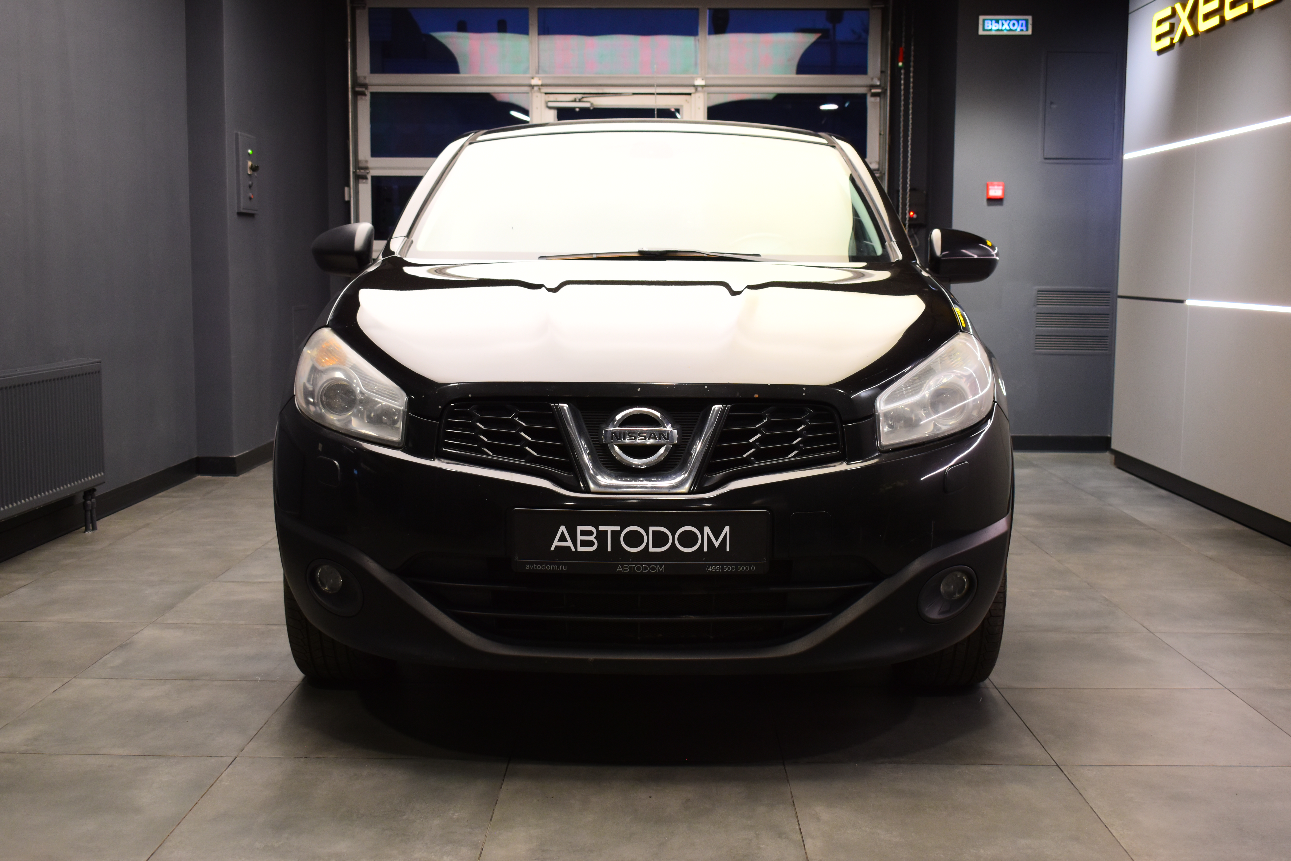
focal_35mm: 40
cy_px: 430
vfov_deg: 33.0
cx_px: 646
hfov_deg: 47.9
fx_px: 1452
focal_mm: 27
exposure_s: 1/60
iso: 400
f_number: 4
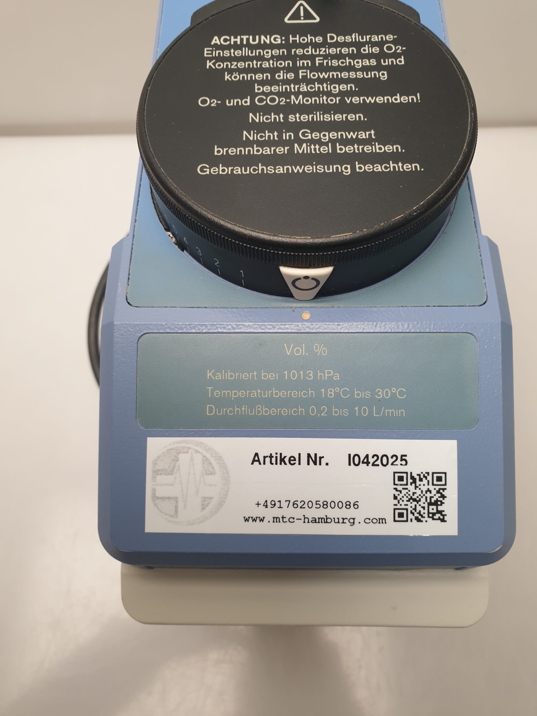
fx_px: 538
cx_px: 268
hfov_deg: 53.1
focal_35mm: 26
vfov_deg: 67.3
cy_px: 358
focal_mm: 4.3
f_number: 2.4
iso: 80
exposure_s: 1/50
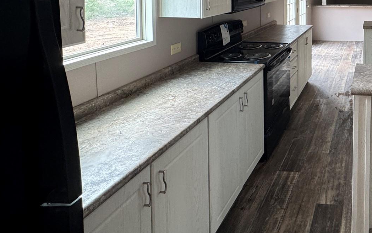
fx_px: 294
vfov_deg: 37.7
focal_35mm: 29
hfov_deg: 54.1
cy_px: -8
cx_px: 351
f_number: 2.2
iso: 160
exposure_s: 1/99
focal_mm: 2.22
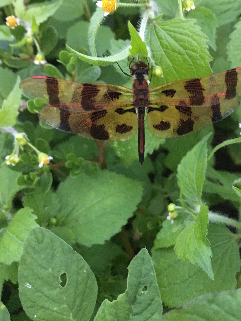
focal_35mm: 38
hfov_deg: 37.7
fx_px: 353
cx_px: 134
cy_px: 117
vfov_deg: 48.4
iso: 200
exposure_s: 1/30
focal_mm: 4.15
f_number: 2.2
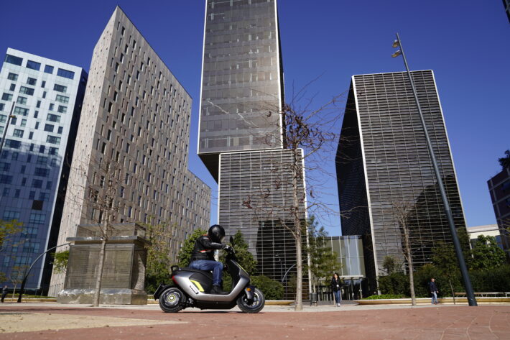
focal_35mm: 25
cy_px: 170
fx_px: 354
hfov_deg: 71.5
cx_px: 255
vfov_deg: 51.3
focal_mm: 25
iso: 50
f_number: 5
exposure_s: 1/400
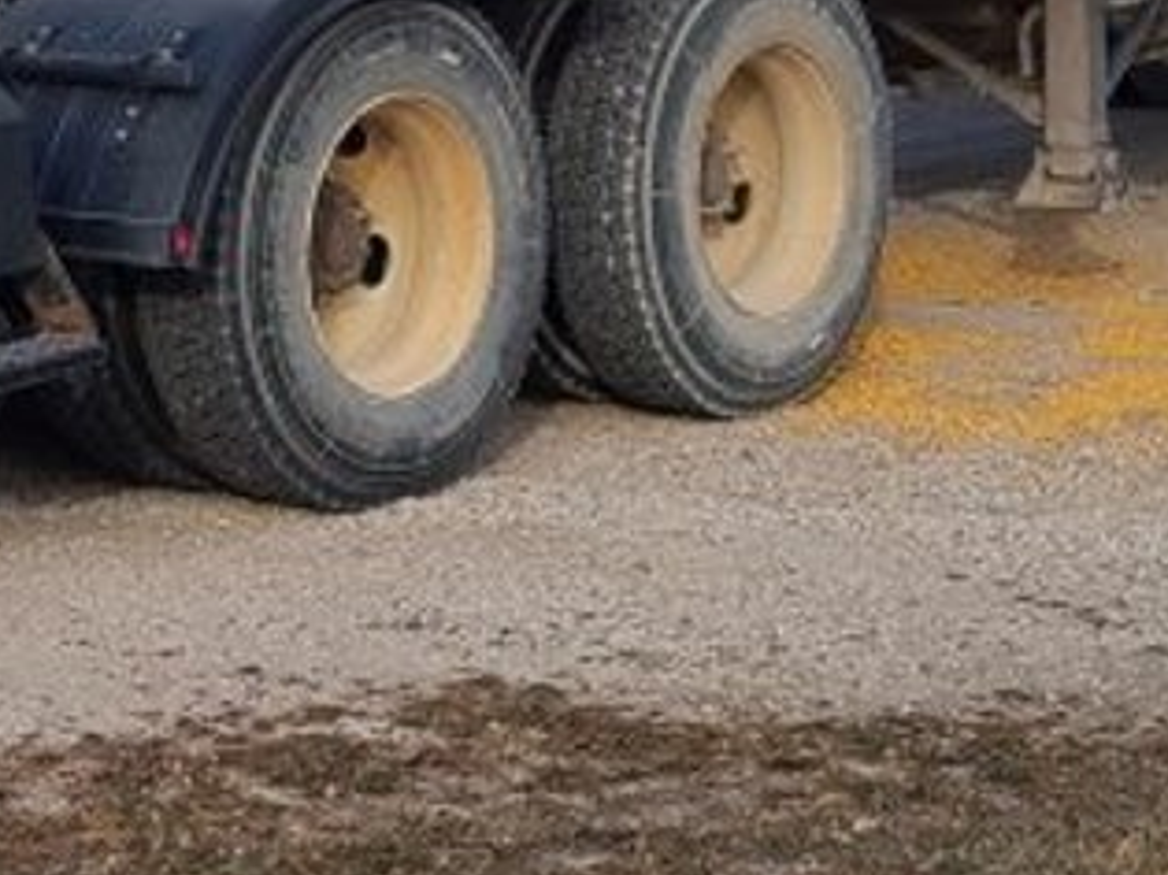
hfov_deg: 15.4
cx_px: -91
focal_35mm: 125
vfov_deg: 11.7
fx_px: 4216
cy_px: -69
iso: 40
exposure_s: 1/1513
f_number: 1.8
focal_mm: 5.4
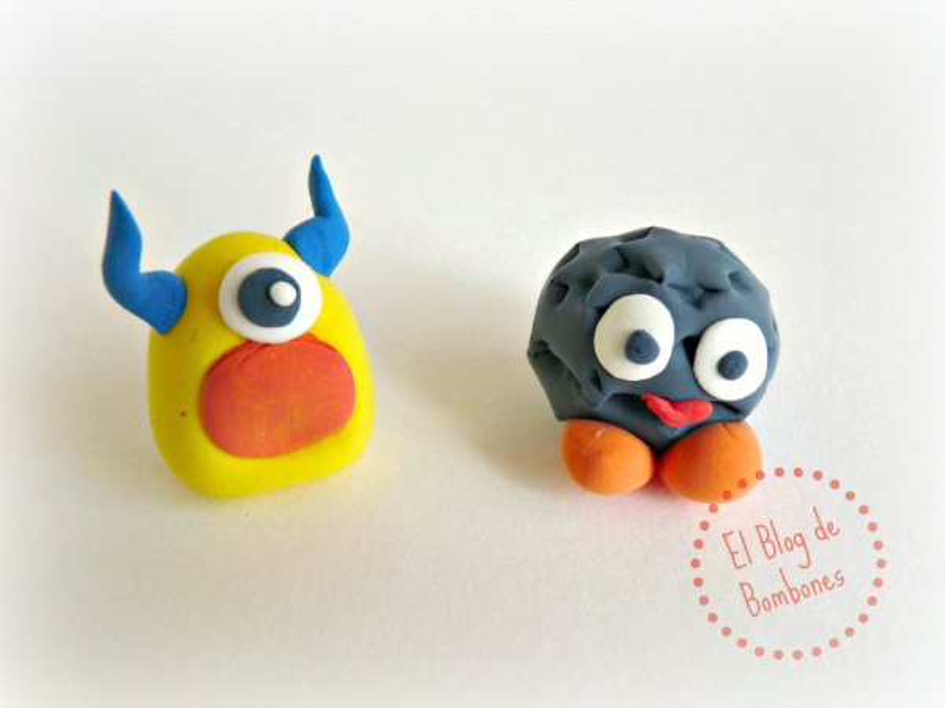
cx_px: 472
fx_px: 737
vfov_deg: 51.4
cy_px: 354
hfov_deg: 65.3
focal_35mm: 27
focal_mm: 4.8
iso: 100
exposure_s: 1/40
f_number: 2.8
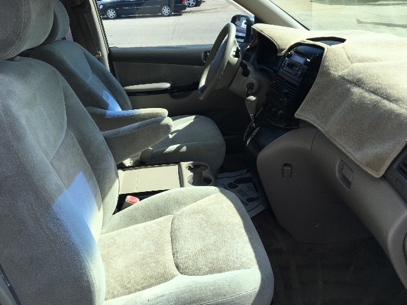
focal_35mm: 29
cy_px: 152
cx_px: 204
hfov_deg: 61.7
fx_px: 341
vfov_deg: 48.2
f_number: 2.2
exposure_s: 1/836
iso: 25
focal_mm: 4.15
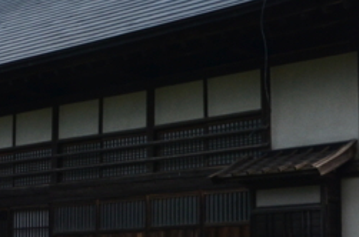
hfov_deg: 18.5
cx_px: 82
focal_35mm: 110
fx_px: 1094
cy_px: 126
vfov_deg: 12.4
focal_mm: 18
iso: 400
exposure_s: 1/250
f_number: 10
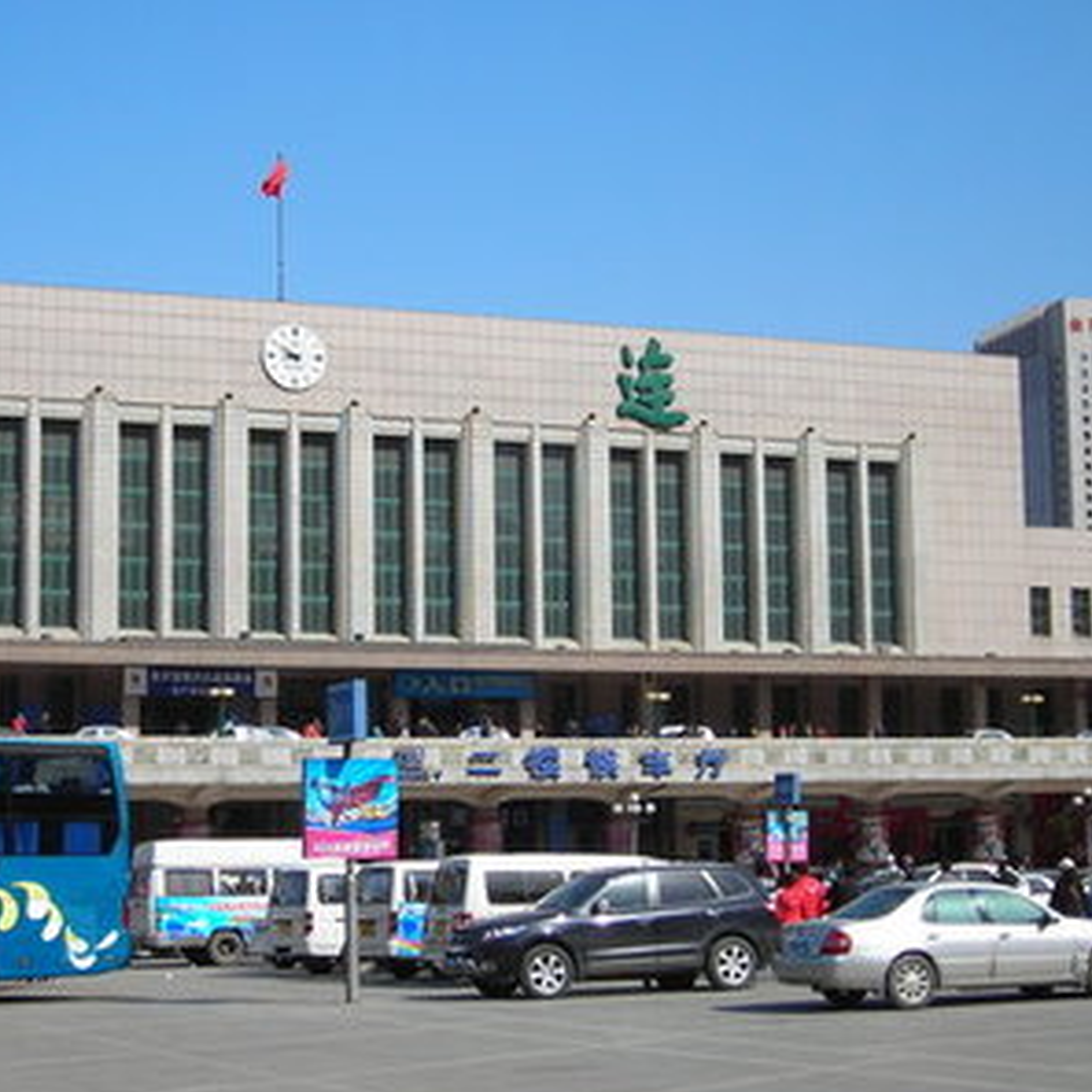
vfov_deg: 25.4
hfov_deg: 25.3
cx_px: 439
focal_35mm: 68
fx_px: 2427
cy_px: 531
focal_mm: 6.3
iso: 50
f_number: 6.4
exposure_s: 1/190
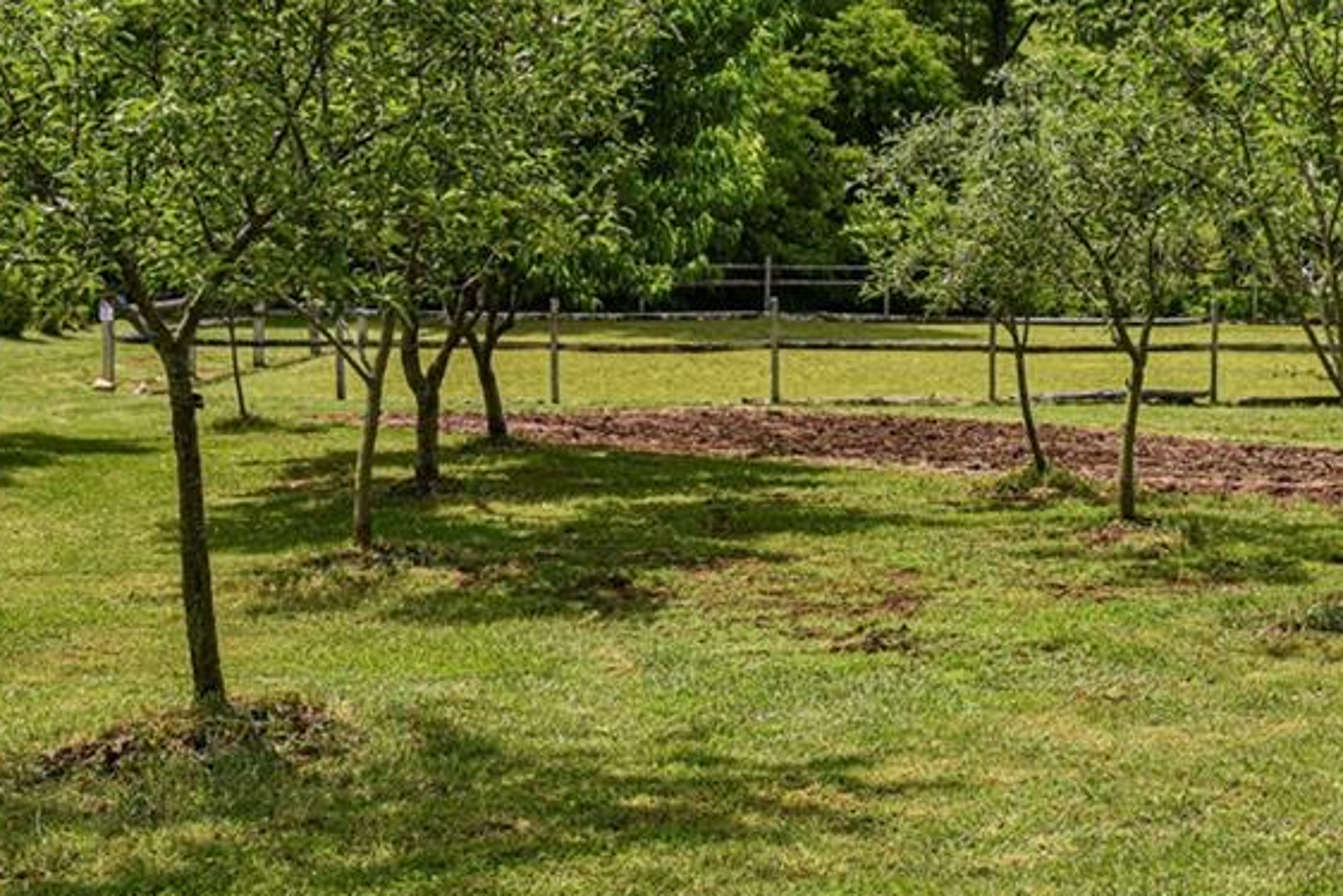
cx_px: 1037
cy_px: 295
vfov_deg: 21.8
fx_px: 2313
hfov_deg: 31.7
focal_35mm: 62
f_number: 9
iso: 800
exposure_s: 1/320
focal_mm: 34
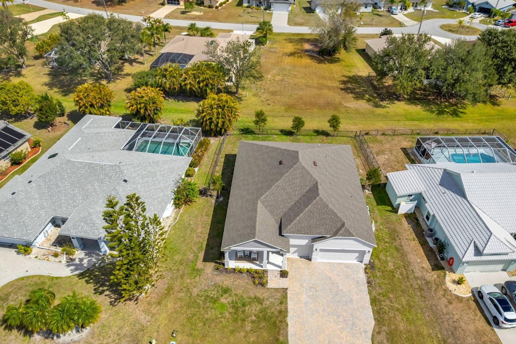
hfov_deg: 71.5
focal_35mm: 25
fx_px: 358
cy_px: 160
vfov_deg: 51.2
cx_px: 263
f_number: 2.8
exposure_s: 1/2500
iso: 100
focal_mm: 8.38
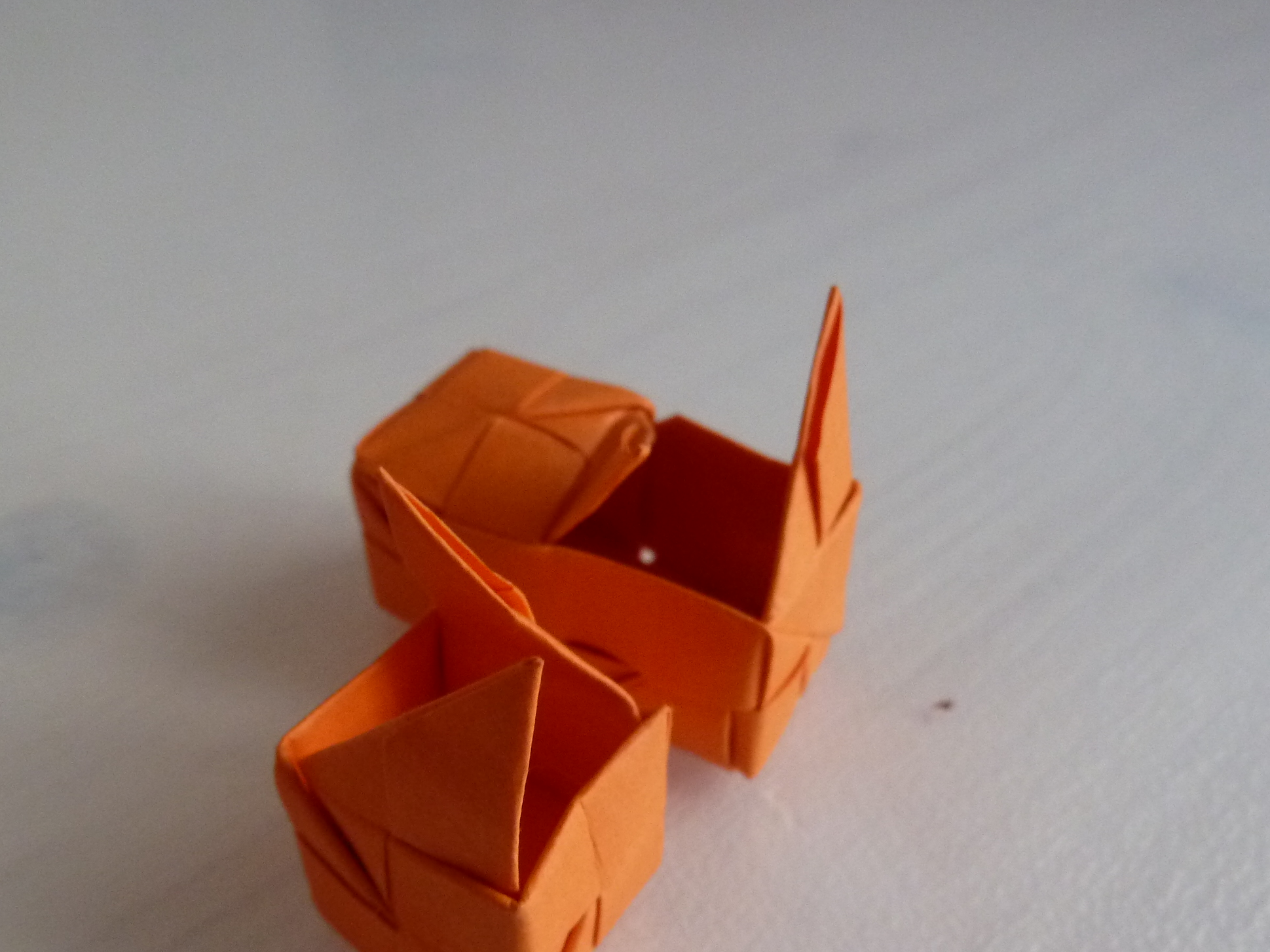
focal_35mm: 33
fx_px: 1211
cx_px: 589
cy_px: 589
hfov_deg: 55.3
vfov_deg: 42.7
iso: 400
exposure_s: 1/20
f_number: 3.3
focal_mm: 4.1
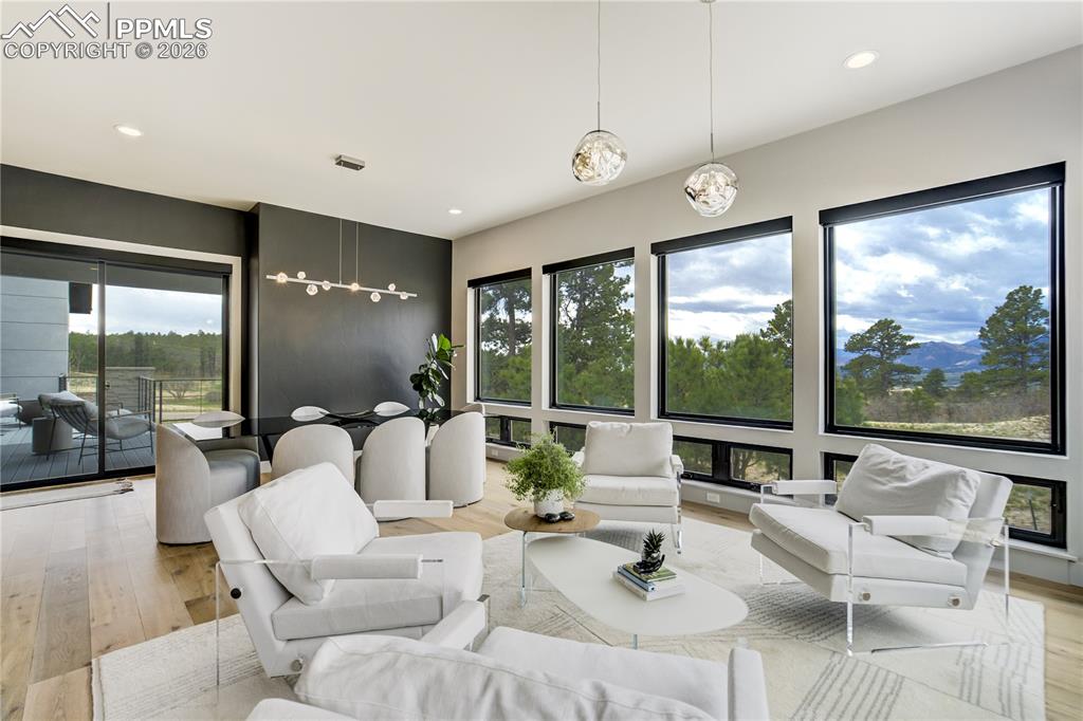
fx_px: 481
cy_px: 360
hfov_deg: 96.8
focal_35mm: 16
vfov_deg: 73.7
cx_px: 542
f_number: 7.1
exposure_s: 1/125
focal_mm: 16
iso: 500
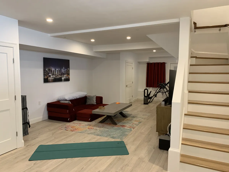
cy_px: 86
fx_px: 172
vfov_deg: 53.1
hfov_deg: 67.3
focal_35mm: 26
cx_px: 114
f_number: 1.8
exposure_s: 1/60
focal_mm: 4.25
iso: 125
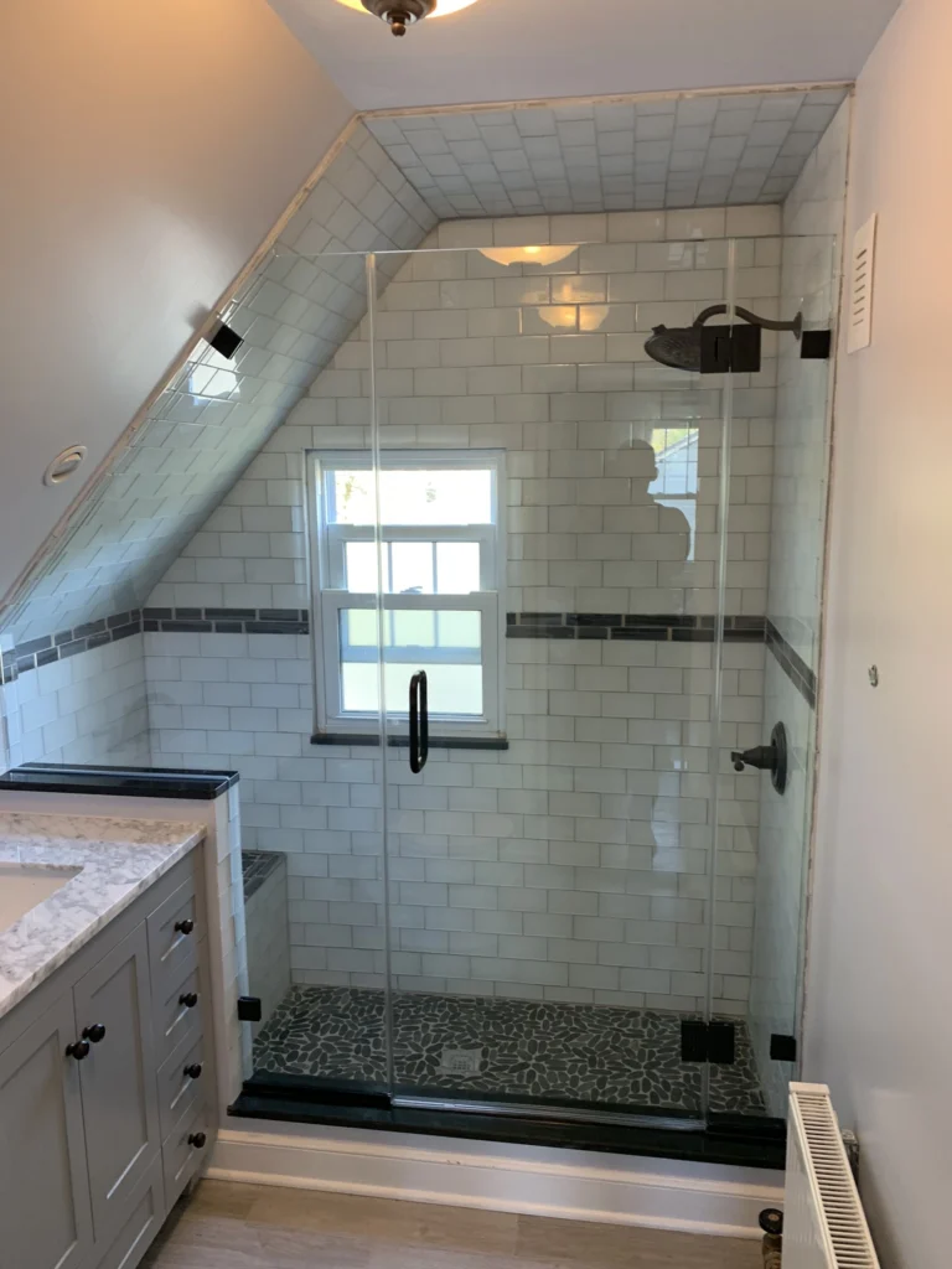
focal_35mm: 26
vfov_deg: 67.3
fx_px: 953
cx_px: 476
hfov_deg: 53.1
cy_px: 634
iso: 125
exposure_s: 1/60
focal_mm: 4.25
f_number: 1.8
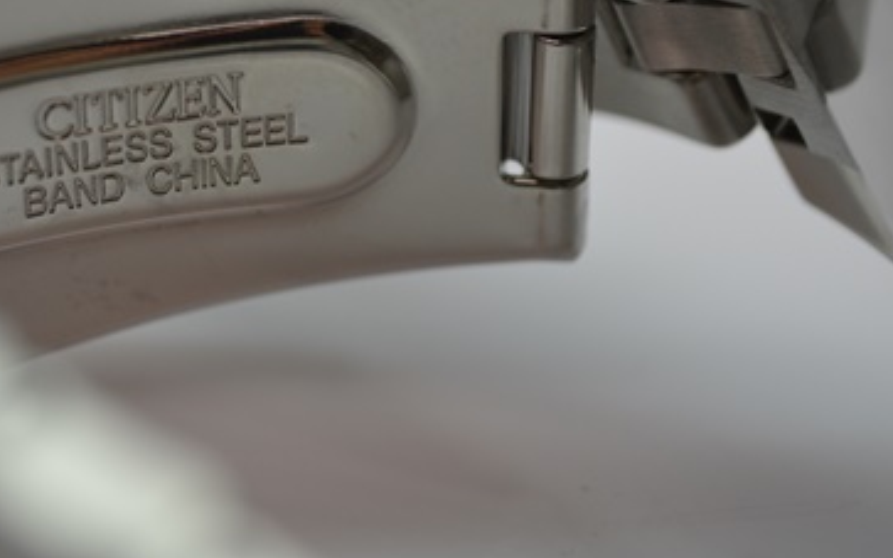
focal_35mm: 96
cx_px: 214
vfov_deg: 13.5
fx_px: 2337
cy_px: 76
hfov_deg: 21.4
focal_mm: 38
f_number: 5.6
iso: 320
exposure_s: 1/125
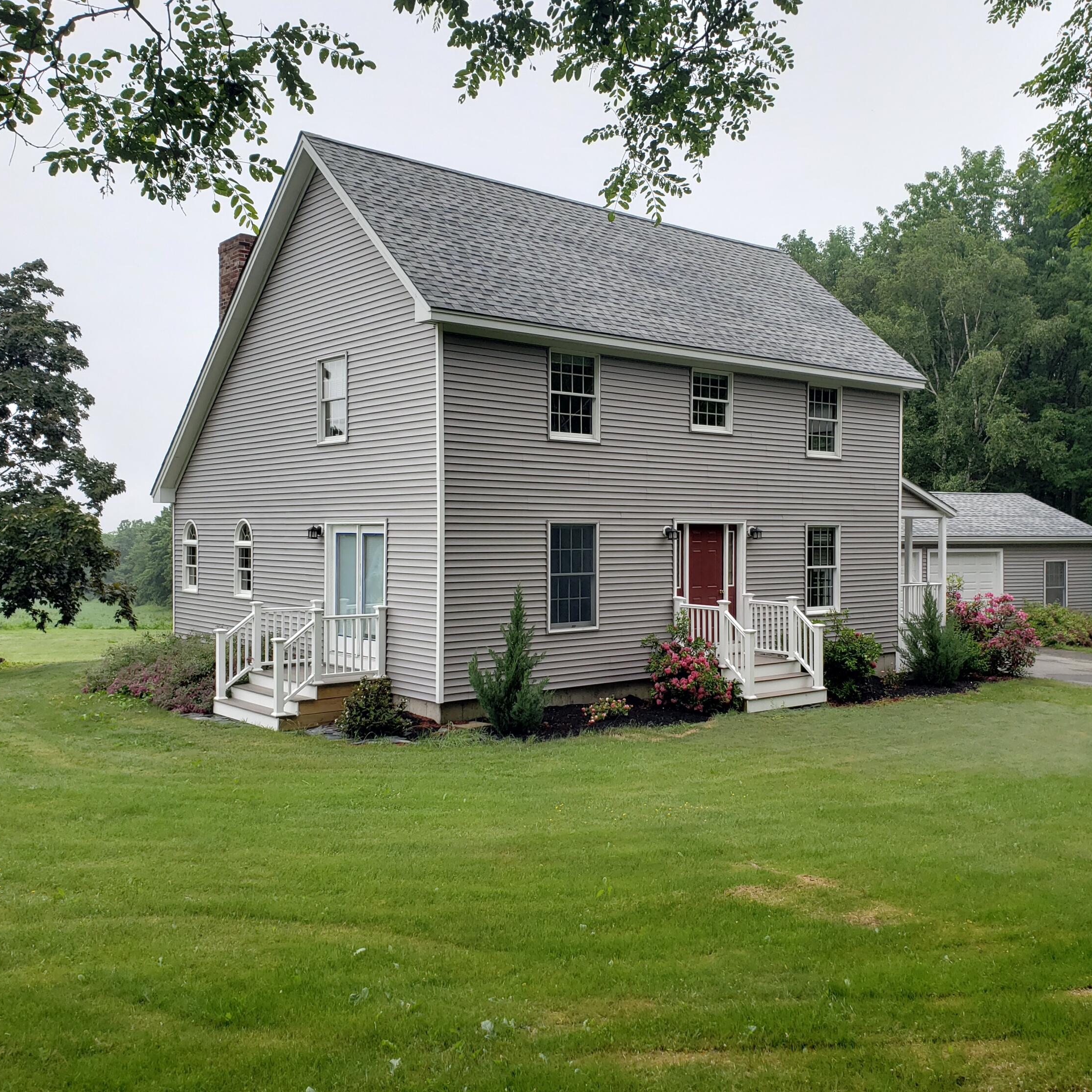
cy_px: 545
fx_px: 1106
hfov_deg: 52.4
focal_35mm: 31
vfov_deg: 52.5
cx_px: 622
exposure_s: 1/192
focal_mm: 4.3
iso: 50
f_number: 2.4
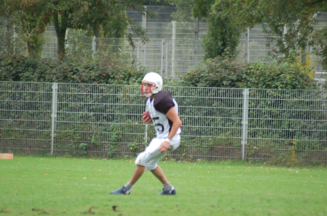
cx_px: 164
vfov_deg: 3.0
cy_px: 108
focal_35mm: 450
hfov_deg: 4.6
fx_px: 4080
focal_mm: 300
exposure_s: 1/320
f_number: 5.6
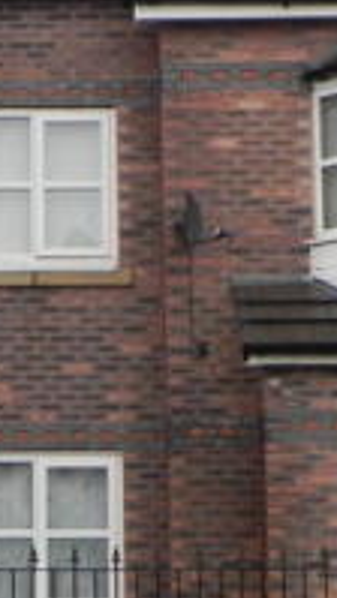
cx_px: -11
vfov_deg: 14.6
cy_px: 317
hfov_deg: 8.2
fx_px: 2334
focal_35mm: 147
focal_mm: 8.2
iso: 160
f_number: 3.2
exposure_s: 1/60.6
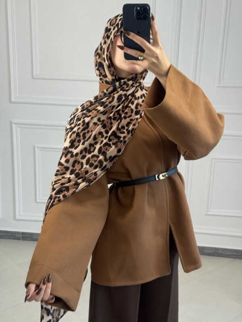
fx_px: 447
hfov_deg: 30.3
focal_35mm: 48
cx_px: 121
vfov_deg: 39.7
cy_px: 161
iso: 64
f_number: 1.78
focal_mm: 6.76
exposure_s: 1/360
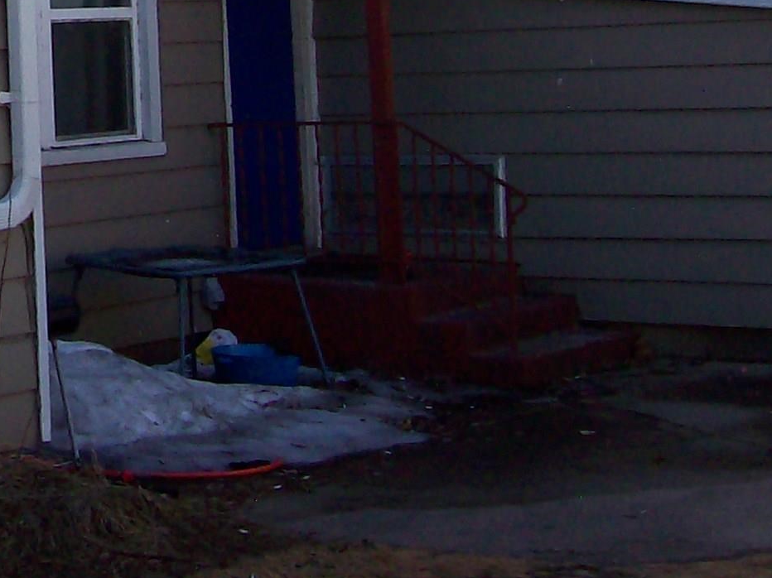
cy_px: -303
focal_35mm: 110
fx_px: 2452
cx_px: -366
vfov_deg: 12.7
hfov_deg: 16.4
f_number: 4.8
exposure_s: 1/324
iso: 80
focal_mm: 6
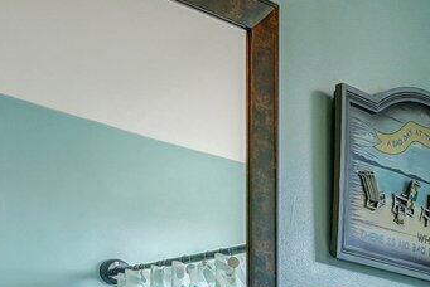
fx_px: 1148
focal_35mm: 96
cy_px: 495
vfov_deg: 13.1
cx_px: 329
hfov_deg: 21.0
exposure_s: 1/30
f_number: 9
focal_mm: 16
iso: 320
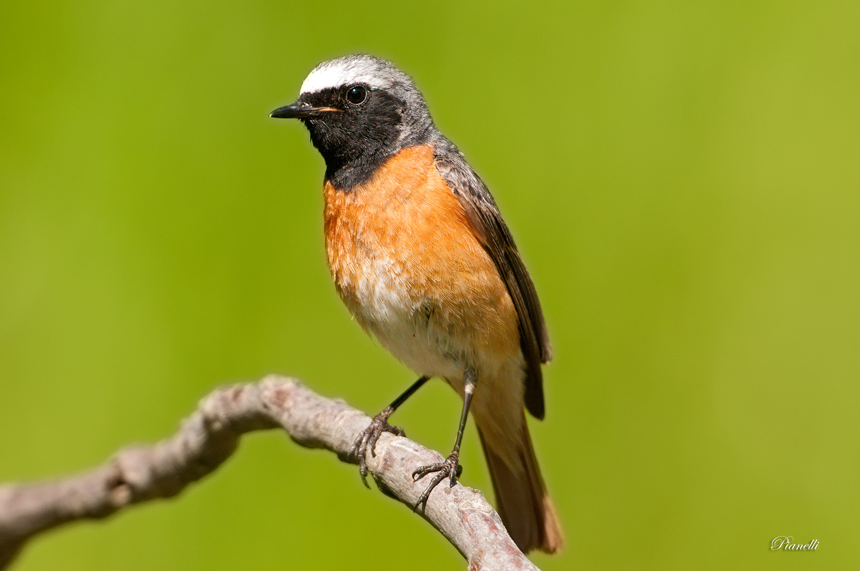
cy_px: 286
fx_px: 25051
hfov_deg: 2.0
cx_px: 430
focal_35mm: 1050
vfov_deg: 1.3
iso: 640
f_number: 8
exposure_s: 1/1000
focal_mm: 700
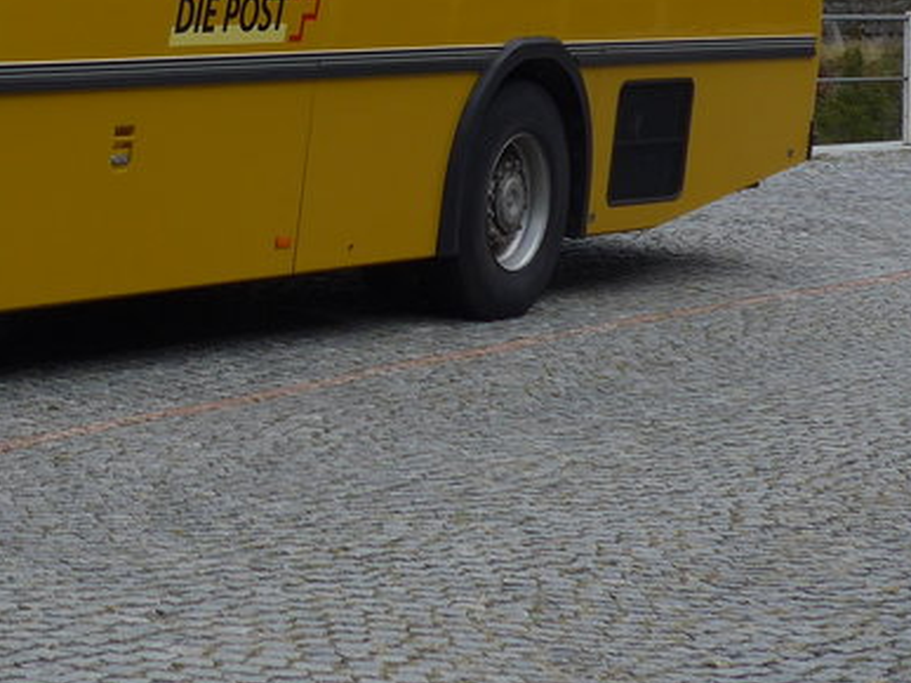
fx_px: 3999
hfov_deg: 12.6
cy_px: -313
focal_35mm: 152
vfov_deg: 9.5
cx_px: -250
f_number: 3.2
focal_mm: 10.1
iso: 80
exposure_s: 1/640
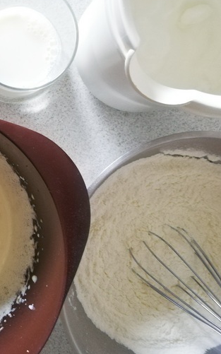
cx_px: -1
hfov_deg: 27.5
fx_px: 424
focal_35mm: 44
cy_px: 145
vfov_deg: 45.1
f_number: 2.2
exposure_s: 1/16.7
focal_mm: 3.81
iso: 640
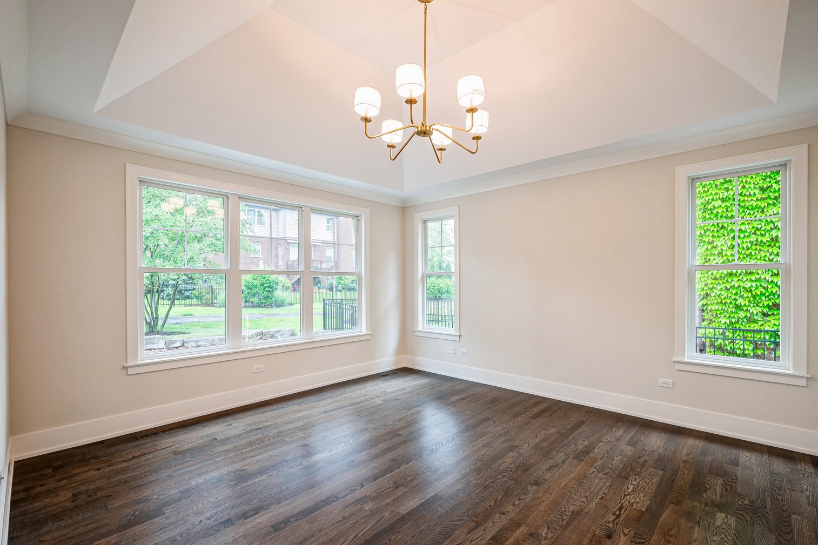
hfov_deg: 98.3
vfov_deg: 75.3
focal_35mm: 16
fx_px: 353
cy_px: 281
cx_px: 428
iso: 200
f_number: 8
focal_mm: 14.5
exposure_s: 1/4
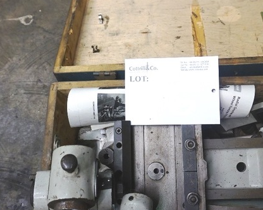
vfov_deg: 38.0
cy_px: 77
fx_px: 304
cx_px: 154
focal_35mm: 39
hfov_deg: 46.6
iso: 800
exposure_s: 1/160
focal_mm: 16
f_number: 4
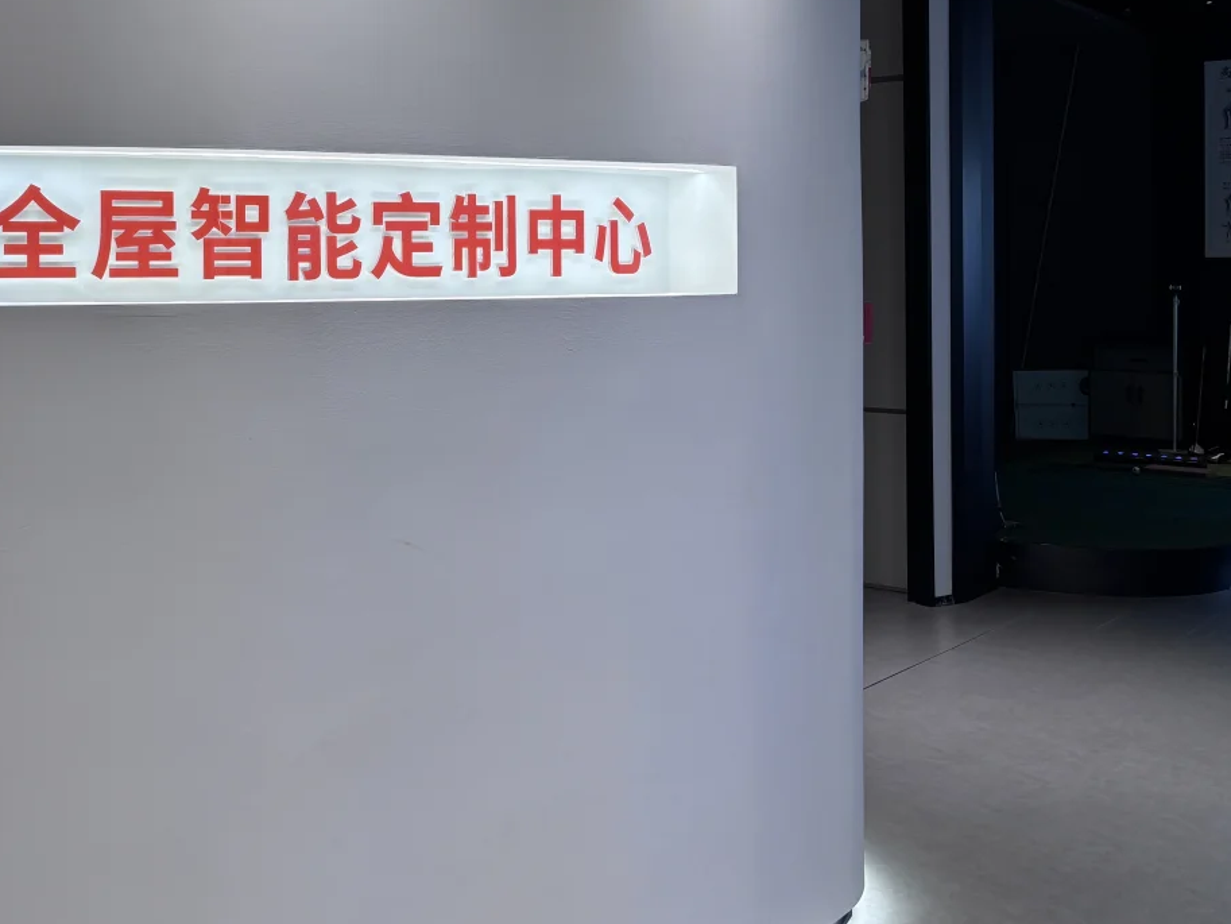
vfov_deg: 34.6
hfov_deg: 44.4
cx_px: 326
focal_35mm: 41
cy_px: 266
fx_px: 1458
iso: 40
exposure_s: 1/100
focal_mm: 5.96
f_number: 1.6
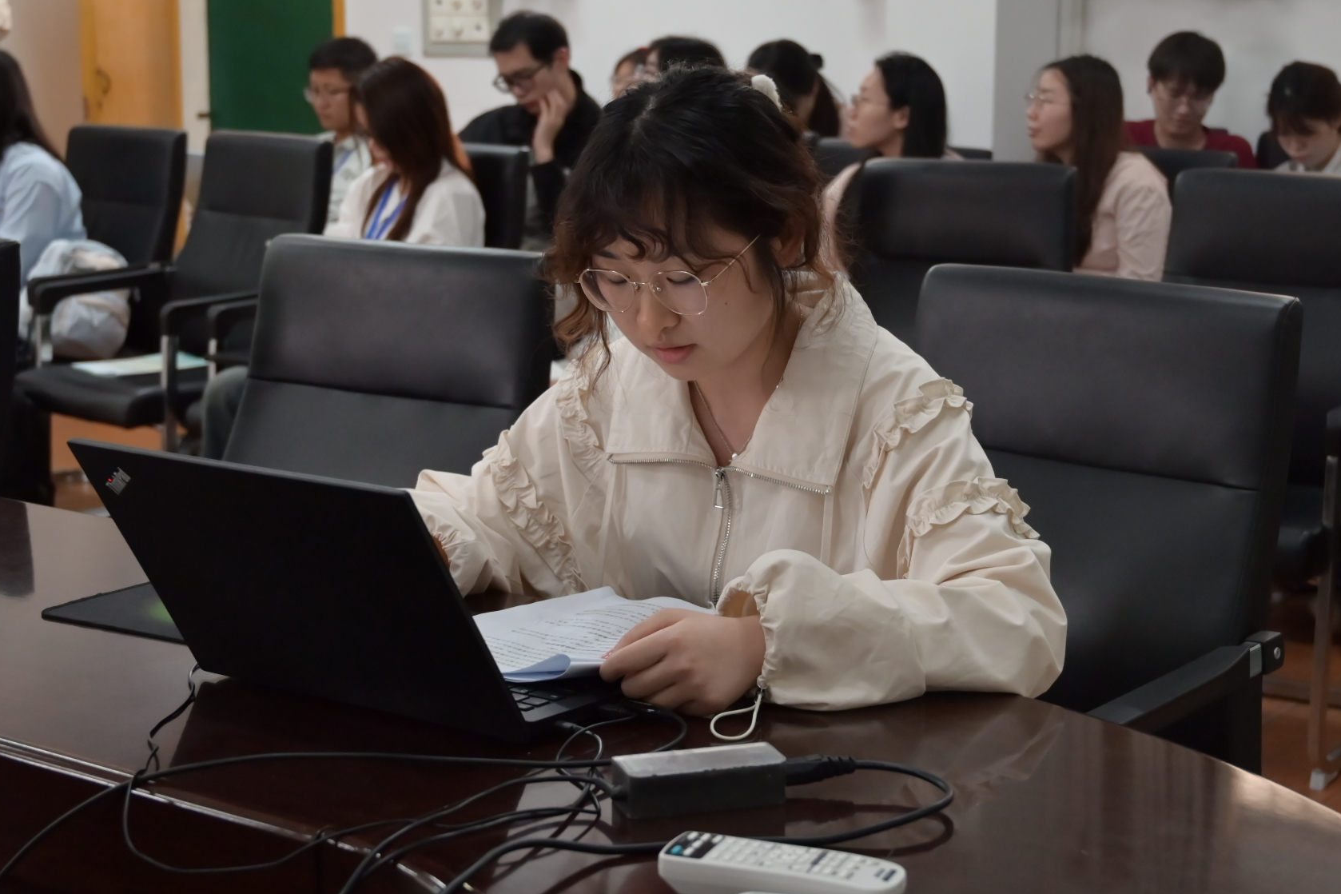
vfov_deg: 22.2
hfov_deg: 32.8
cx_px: 756
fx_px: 2272
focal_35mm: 61
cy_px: 415
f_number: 4
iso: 1600
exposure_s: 1/125
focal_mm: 35
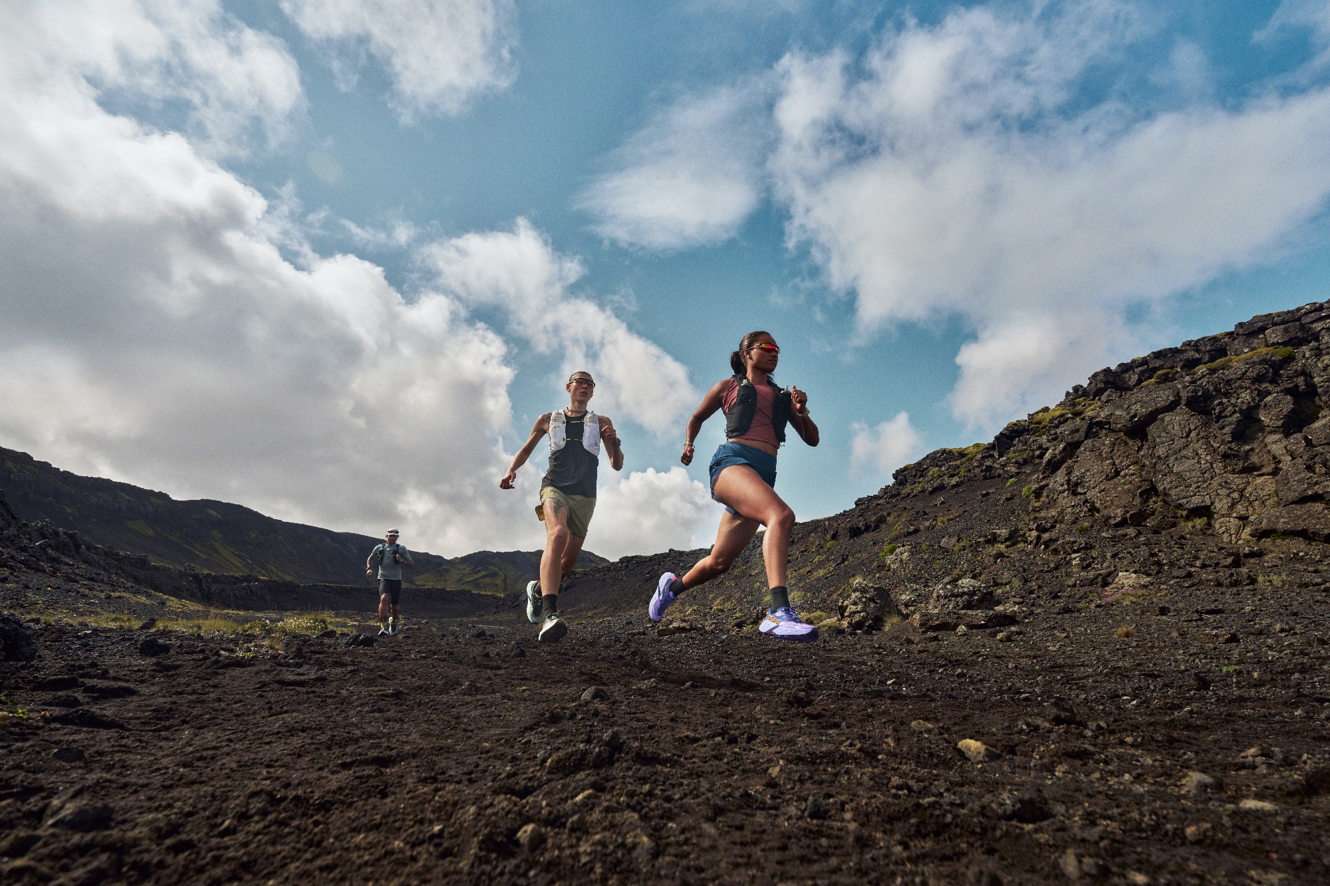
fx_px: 591
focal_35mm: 16
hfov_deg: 96.7
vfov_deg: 73.7
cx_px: 665
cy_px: 443
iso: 1000
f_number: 6.3
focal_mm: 16
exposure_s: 1/3200
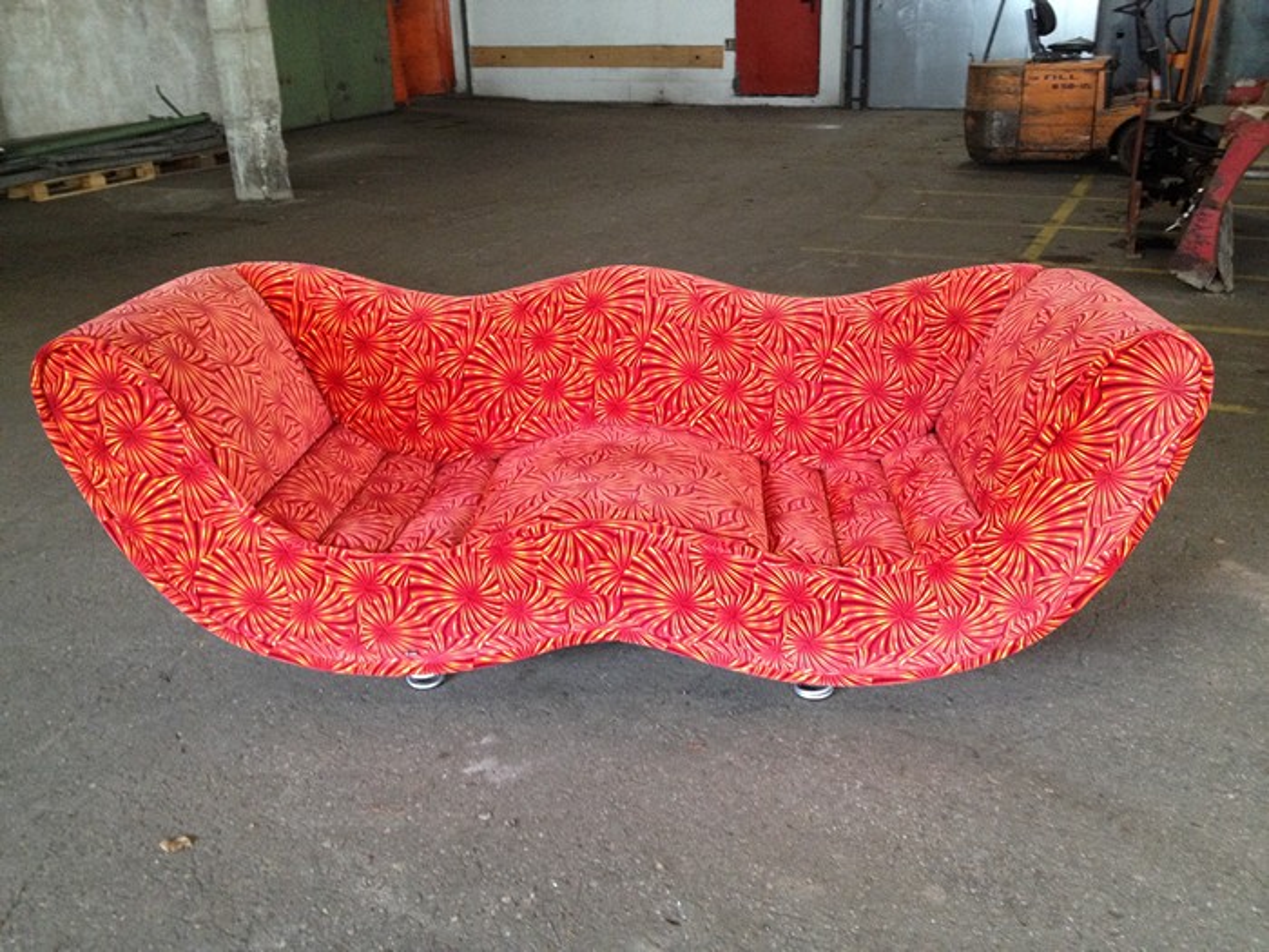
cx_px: 634
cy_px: 476
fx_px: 1283
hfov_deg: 52.6
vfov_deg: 40.7
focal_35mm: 35
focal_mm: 4.28
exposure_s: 1/20
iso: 250
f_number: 2.4
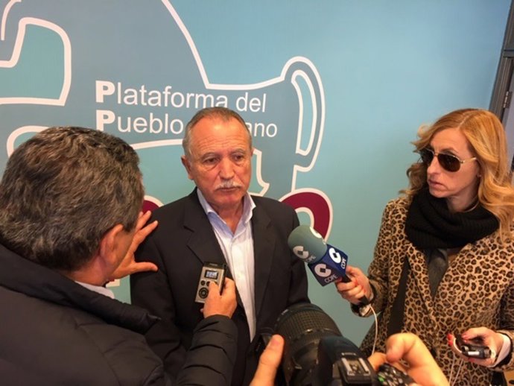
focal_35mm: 29
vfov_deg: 48.3
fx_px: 431
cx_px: 257
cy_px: 193
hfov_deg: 61.6
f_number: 2.2
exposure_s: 1/33
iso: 125
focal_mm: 4.15
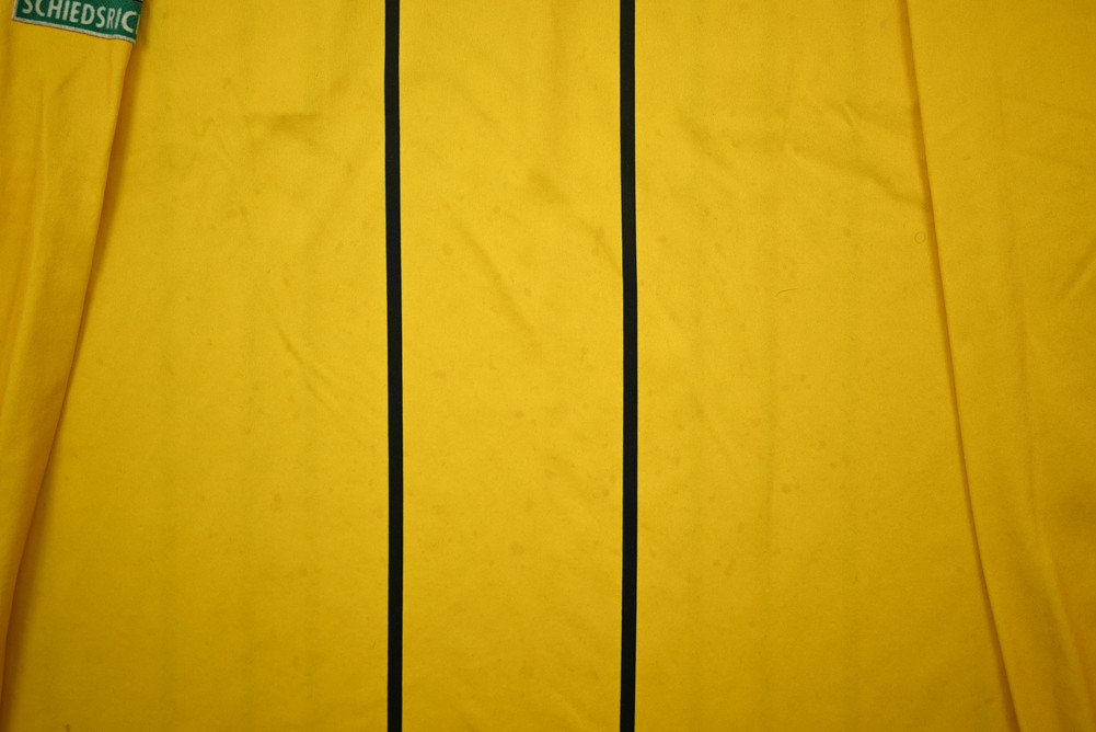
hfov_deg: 51.9
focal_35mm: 37
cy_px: 366
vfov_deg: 36.0
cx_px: 548
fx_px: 1127
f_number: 5.3
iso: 200
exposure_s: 1/125
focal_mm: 37
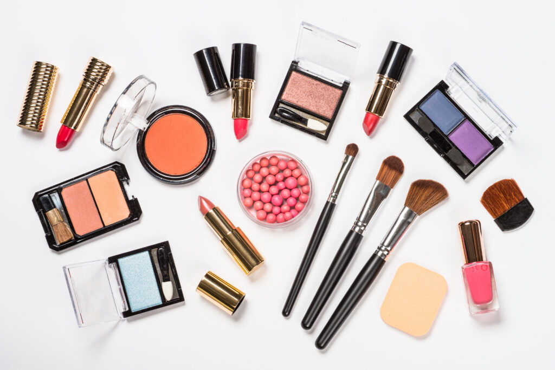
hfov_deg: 20.4
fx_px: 1542
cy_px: 185
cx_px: 278
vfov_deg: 13.7
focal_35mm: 100
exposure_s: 1/100
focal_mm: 100
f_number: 13
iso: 125
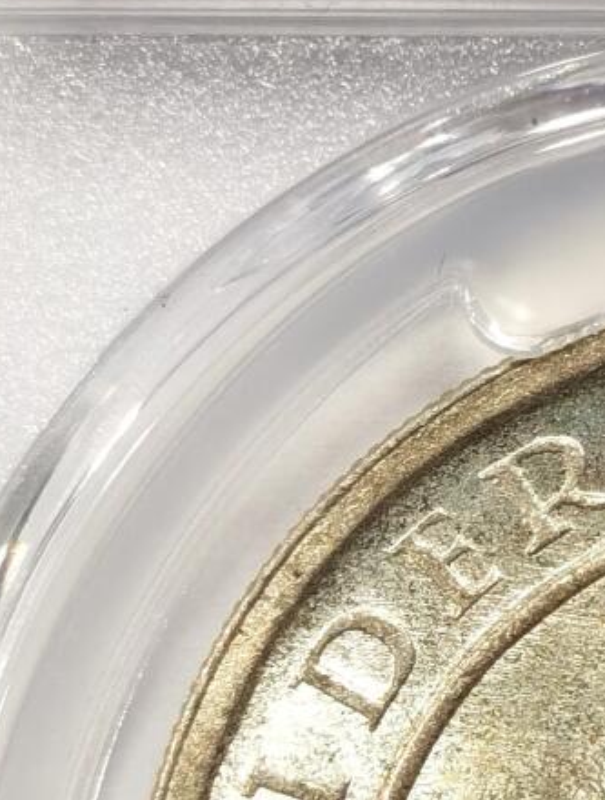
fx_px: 5120
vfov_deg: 8.9
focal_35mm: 221
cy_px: 547
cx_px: 838
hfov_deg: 6.7
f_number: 16
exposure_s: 1/100
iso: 125
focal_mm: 5.56
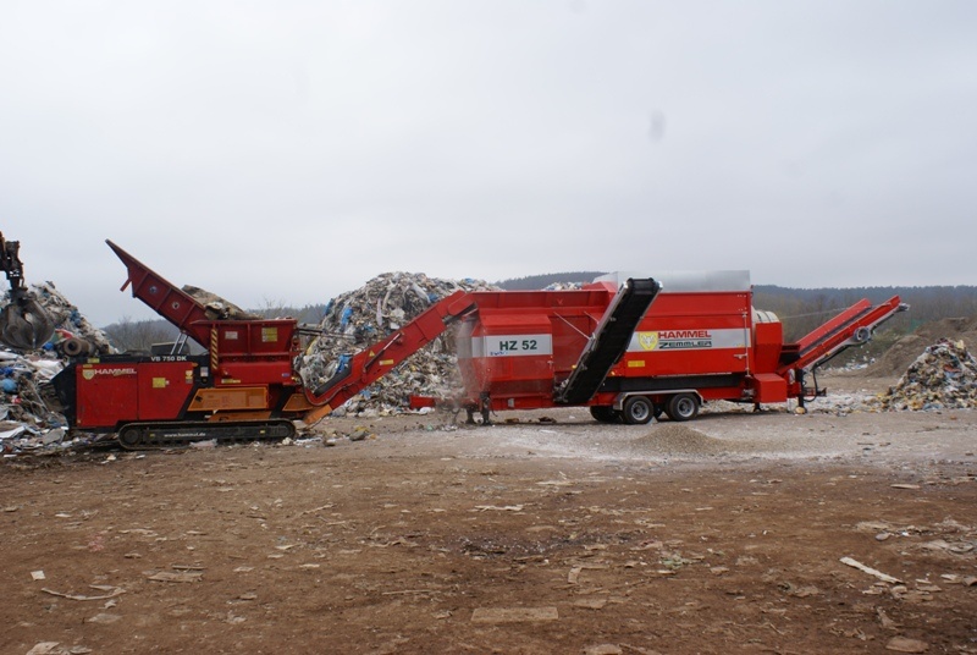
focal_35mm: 33
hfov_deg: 57.2
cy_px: 328
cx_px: 488
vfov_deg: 40.1
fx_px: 897
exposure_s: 1/100
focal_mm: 22
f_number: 10
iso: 100
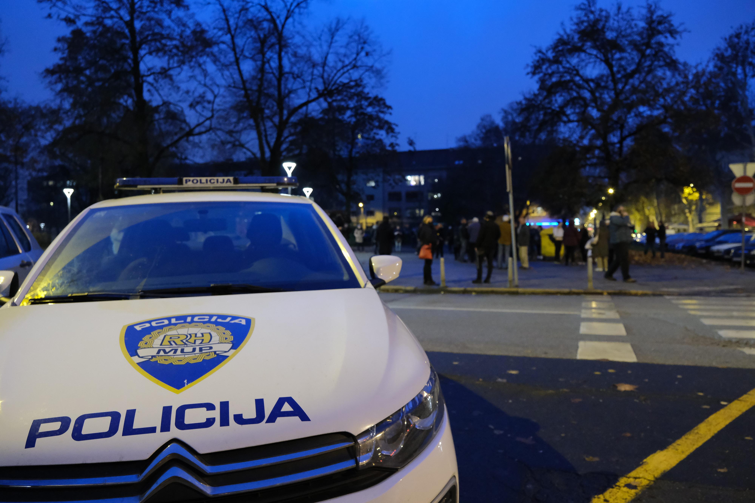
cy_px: 252
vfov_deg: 47.9
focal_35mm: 27
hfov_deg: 67.4
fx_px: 566
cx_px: 378
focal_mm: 18.2
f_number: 2.8
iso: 6400
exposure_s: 1/25
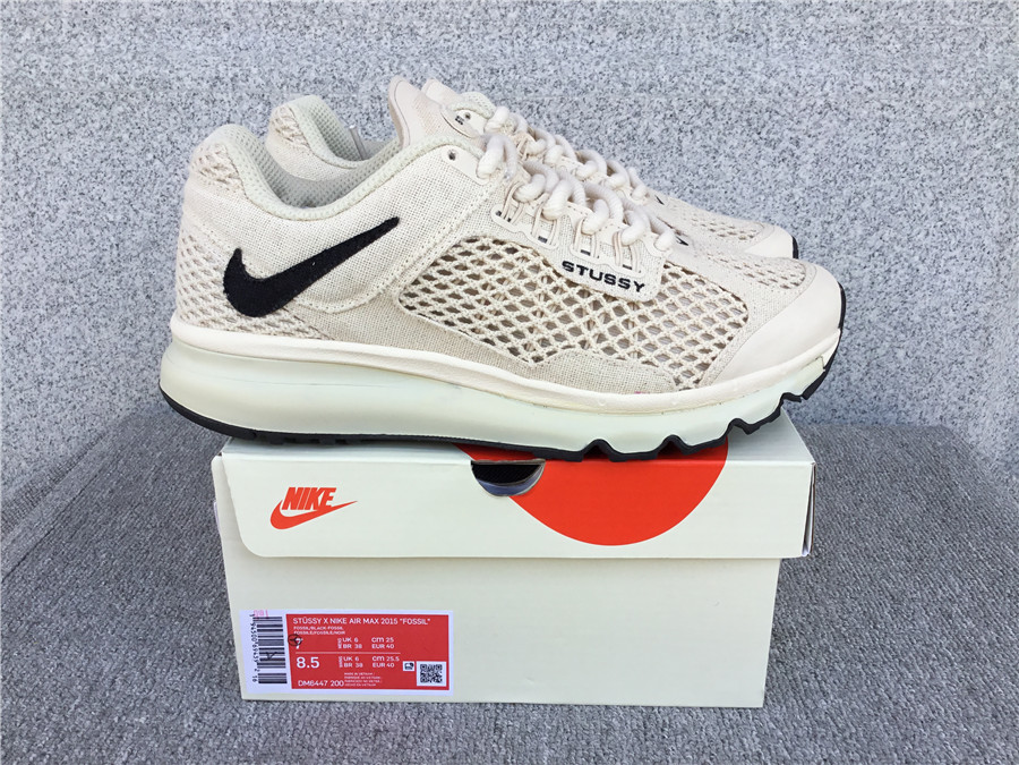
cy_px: 382
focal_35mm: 31
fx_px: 913
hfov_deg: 58.4
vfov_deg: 45.4
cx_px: 510
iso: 25
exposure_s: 1/370
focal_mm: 3.3
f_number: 2.4
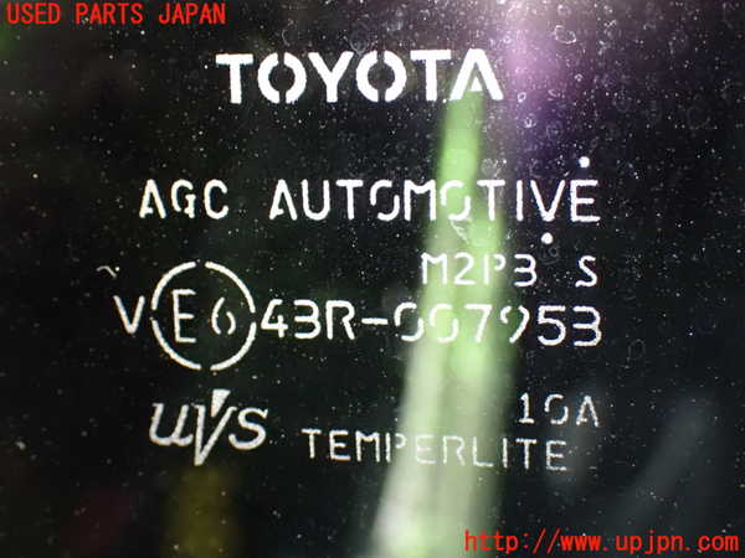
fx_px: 1248
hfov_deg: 33.2
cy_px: 279
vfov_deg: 25.2
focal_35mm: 58
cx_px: 372
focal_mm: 10.35
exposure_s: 1/25
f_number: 3.5
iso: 1600
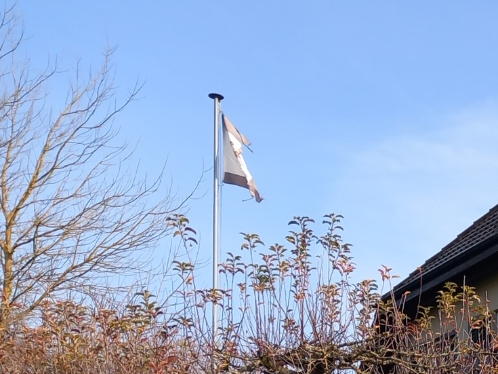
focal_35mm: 94
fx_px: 1352
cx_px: 848
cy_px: 591
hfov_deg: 17.6
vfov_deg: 14.5
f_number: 1.8
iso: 20
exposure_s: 1/296
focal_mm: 4
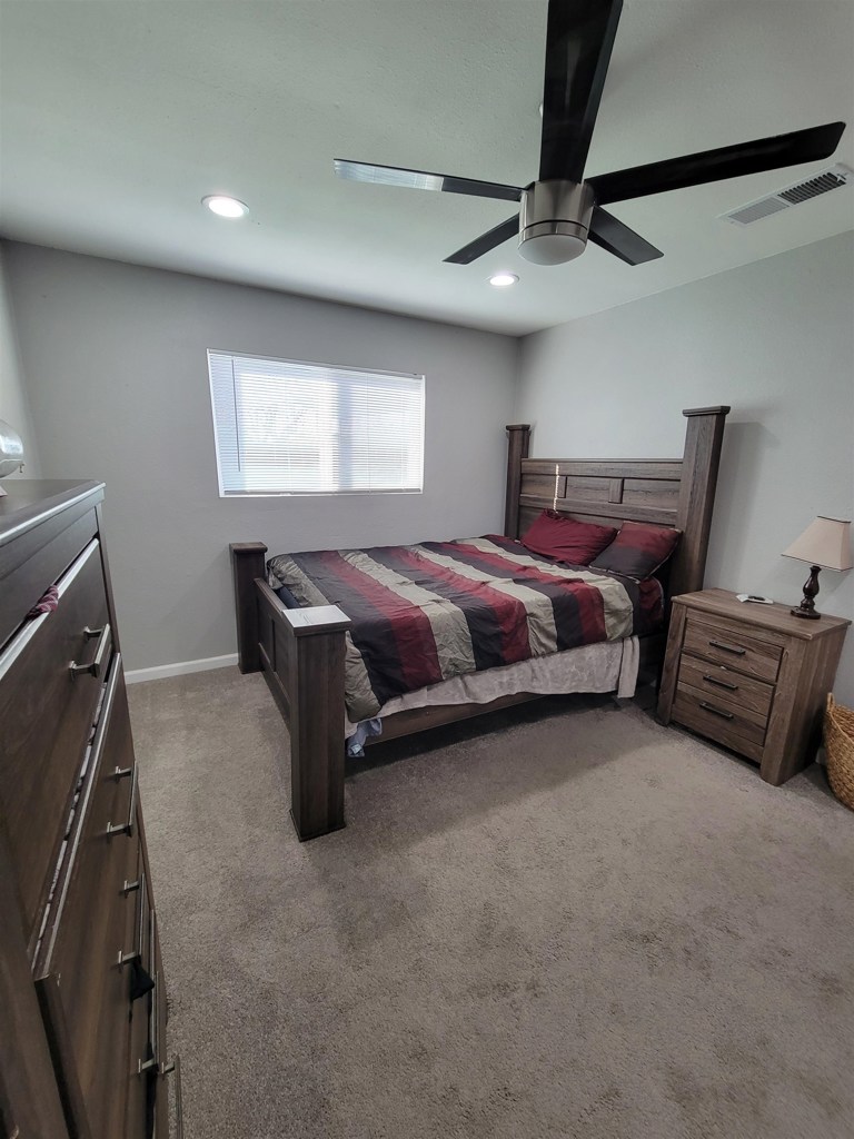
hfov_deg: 89.9
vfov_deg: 106.2
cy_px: 570
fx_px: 428
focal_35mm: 13
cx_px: 427
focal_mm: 2.2
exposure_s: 1/60
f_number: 2.2
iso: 160
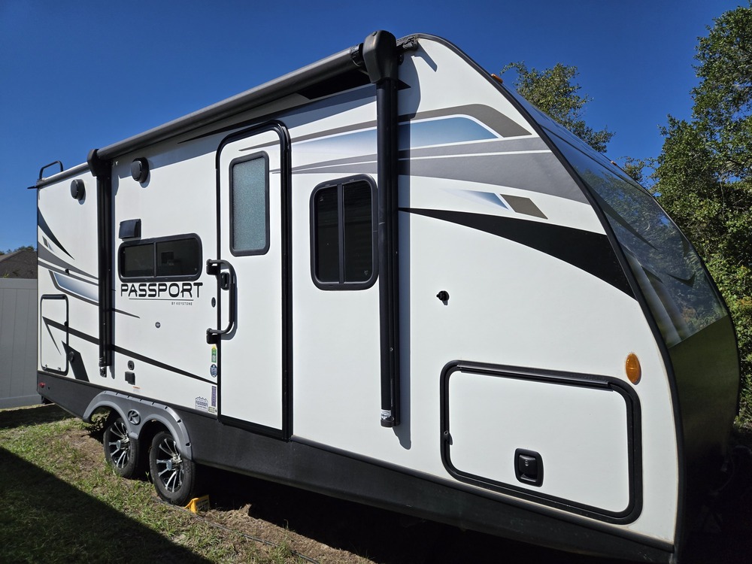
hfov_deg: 73.9
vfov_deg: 58.9
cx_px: 376
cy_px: 282
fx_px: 500
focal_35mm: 23
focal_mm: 5.4
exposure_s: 1/3345
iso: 25
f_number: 1.8
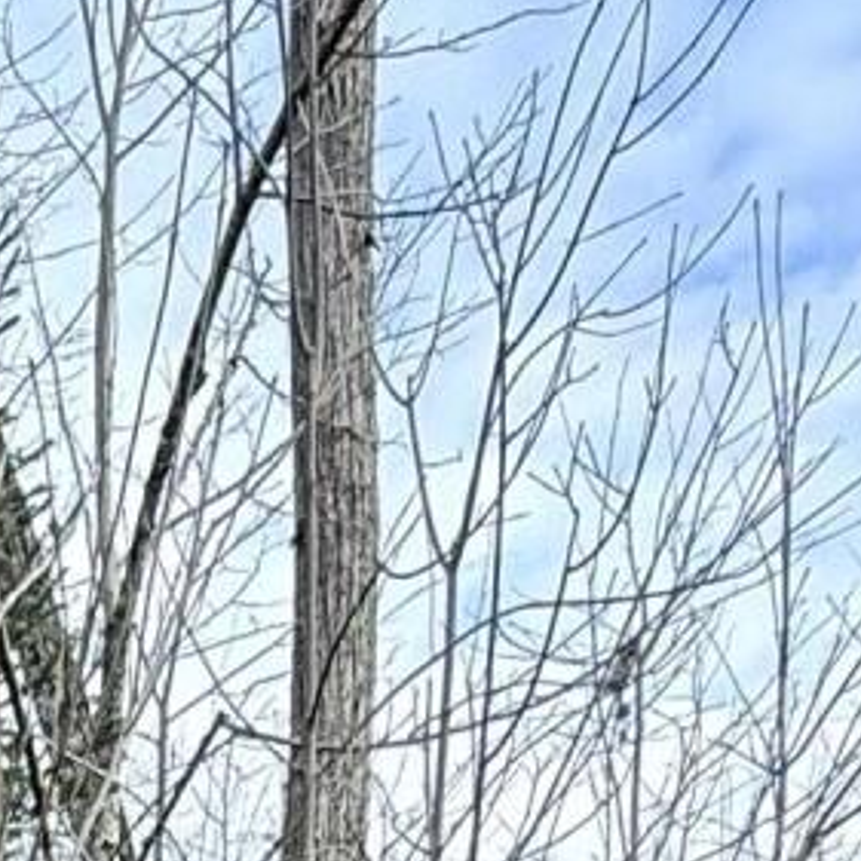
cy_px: 2111
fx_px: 2476
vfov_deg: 13.7
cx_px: -248
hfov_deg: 18.4
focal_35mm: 88
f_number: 2.2
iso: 64
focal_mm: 2.22
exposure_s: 1/301
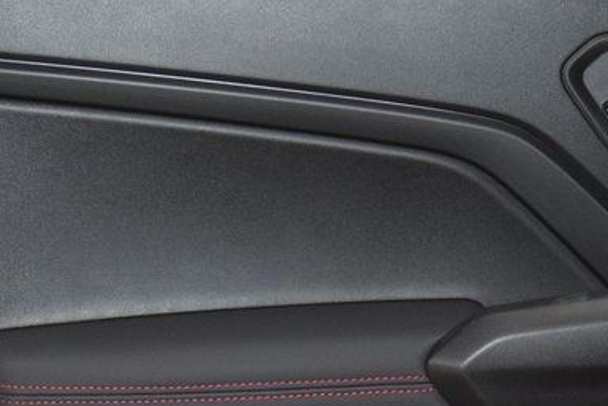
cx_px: 456
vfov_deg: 13.9
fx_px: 1621
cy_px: 464
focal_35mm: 96
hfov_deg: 21.1
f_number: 3.8
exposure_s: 1/125
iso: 2200
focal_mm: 24
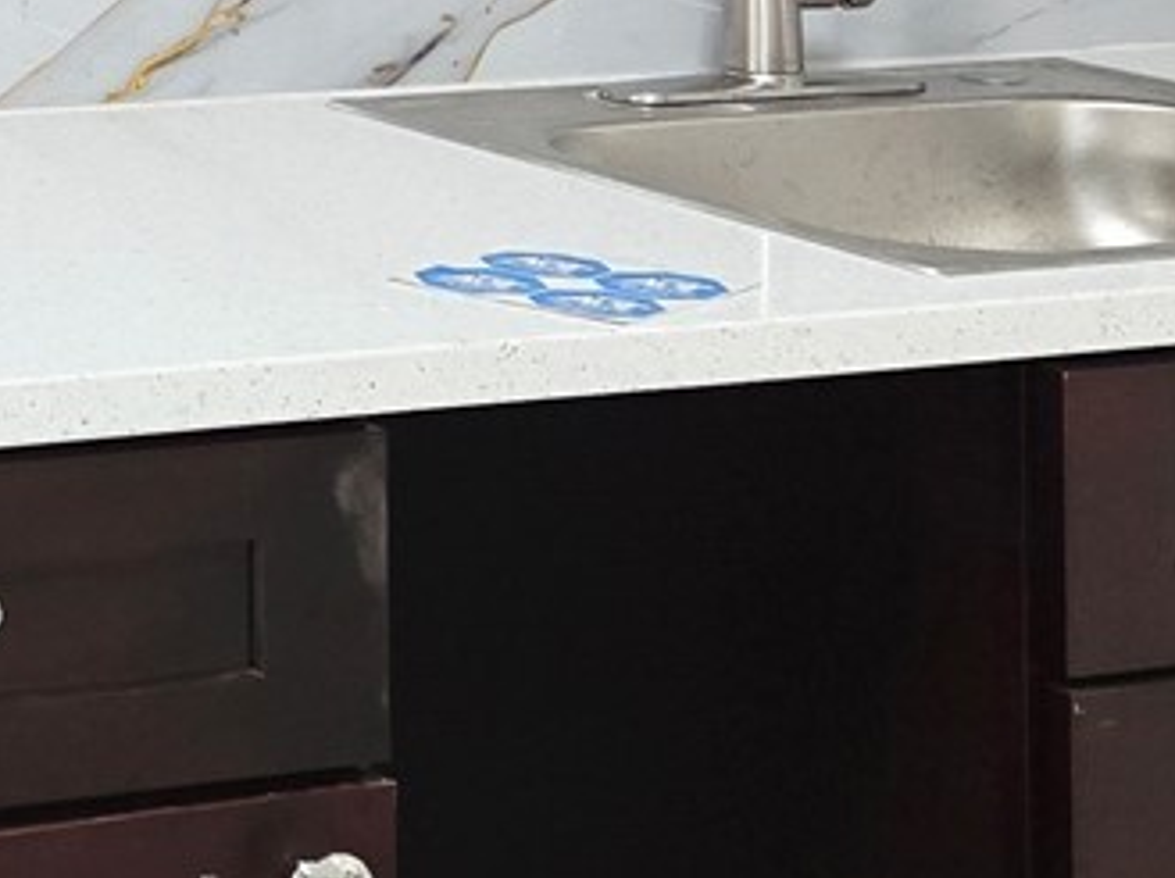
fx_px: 3798
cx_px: -646
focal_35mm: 112
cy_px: -603
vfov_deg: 12.3
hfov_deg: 16.0
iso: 400
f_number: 1.8
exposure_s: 1/120
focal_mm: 5.4
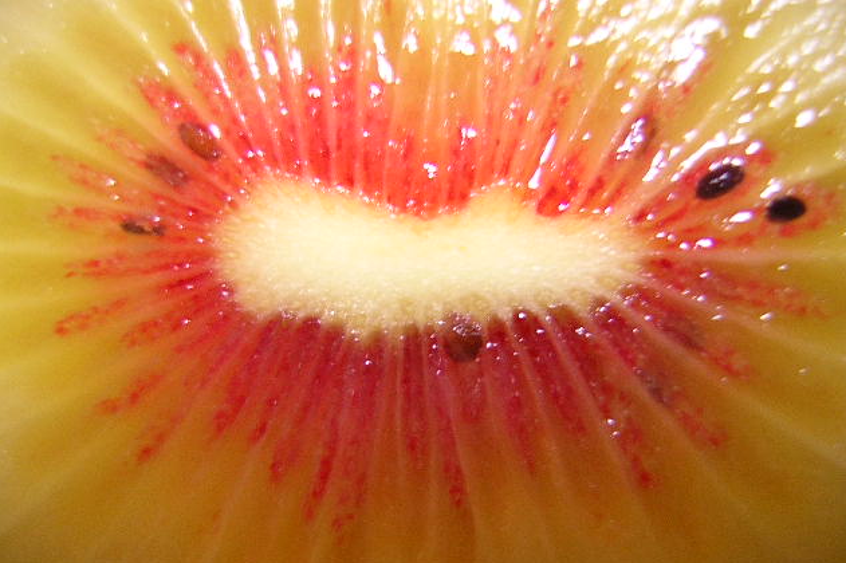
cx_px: 428
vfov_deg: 35.0
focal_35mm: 38
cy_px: 311
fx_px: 892
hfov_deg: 50.7
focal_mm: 4.7
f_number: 2.6
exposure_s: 1/3.8
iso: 258
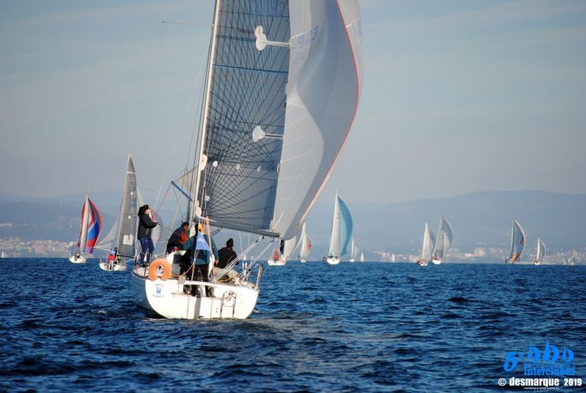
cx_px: 293
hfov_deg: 8.6
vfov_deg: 5.8
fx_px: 3915
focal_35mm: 240
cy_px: 196
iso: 200
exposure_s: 1/1250
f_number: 5.3
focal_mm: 160
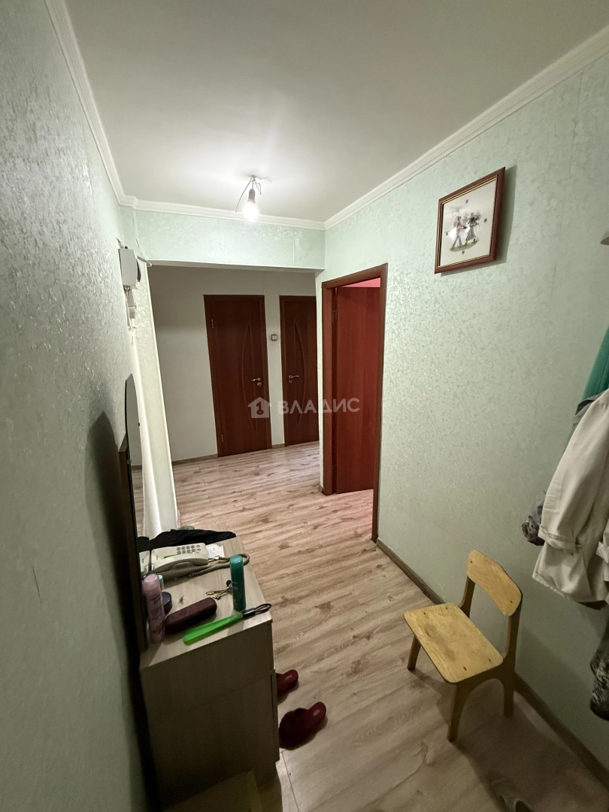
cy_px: 406
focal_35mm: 14
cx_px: 304
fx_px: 328
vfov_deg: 102.1
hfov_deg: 85.7
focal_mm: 2.22
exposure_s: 1/50
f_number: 2.2
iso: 640
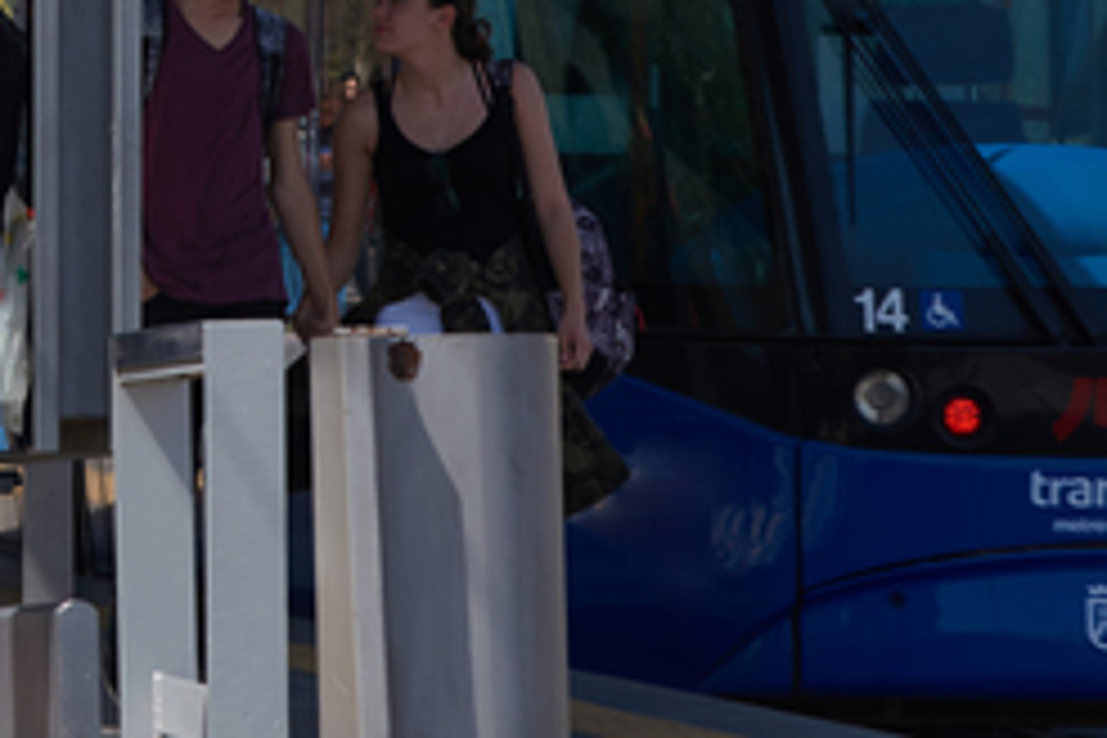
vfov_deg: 3.2
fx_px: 13037
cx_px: -418
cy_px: -281
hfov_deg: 4.8
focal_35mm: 424
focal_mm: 116
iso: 100
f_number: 7.1
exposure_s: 1/100
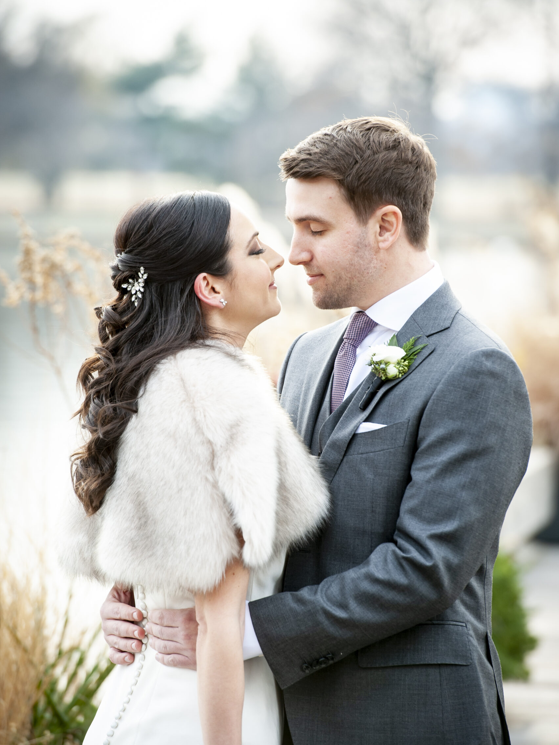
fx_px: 4673
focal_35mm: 217
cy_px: 367
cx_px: 280
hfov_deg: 6.8
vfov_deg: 9.1
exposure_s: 1/200
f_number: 4.5
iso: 400
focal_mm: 200
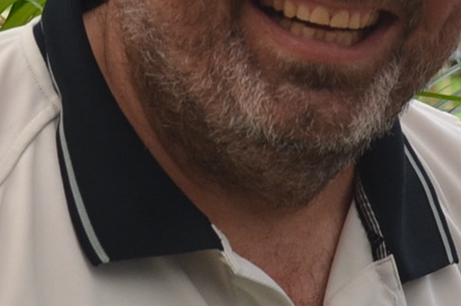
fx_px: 3194
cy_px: 10
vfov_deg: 5.5
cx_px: 1010
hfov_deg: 7.8
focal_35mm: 250
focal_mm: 30
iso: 400
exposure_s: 1/100
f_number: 5
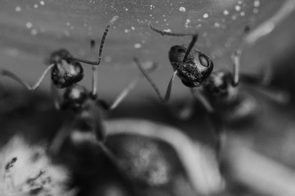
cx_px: 148
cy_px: 98
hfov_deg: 9.8
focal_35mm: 210
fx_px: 1720
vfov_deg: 6.5
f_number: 11
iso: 320
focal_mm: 210
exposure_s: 1/250
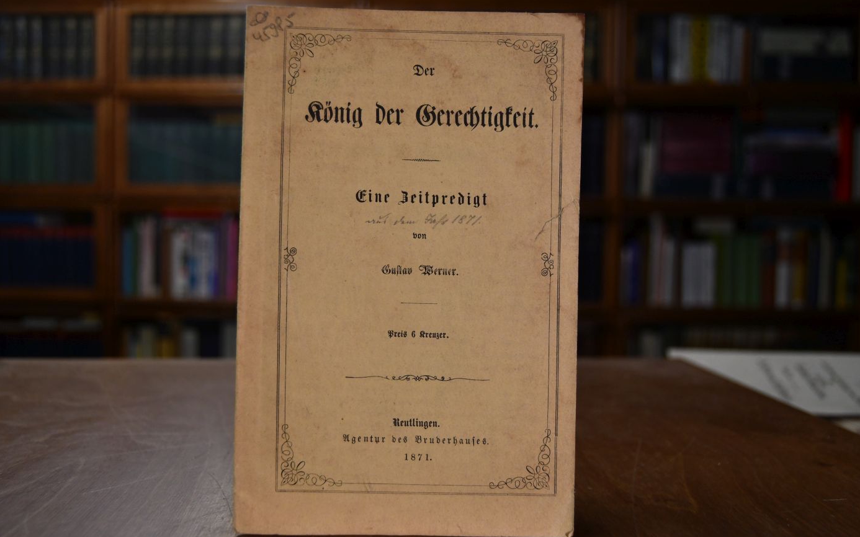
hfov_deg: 55.3
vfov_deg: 36.3
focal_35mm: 35
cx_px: 432
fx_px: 820
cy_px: 267
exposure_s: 1/250
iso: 800
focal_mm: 23
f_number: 3.8
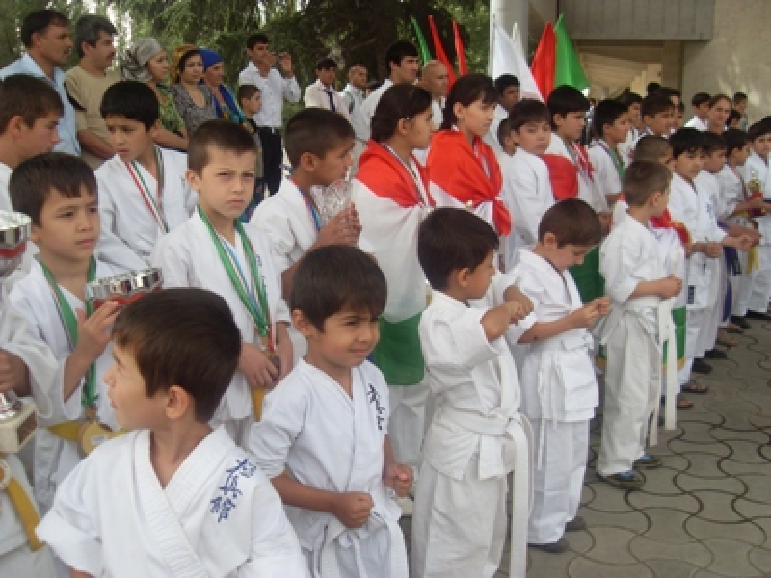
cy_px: 289
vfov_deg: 38.7
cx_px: 386
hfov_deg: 50.1
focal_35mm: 37
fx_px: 824
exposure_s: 1/90
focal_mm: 6.3
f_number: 7
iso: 80
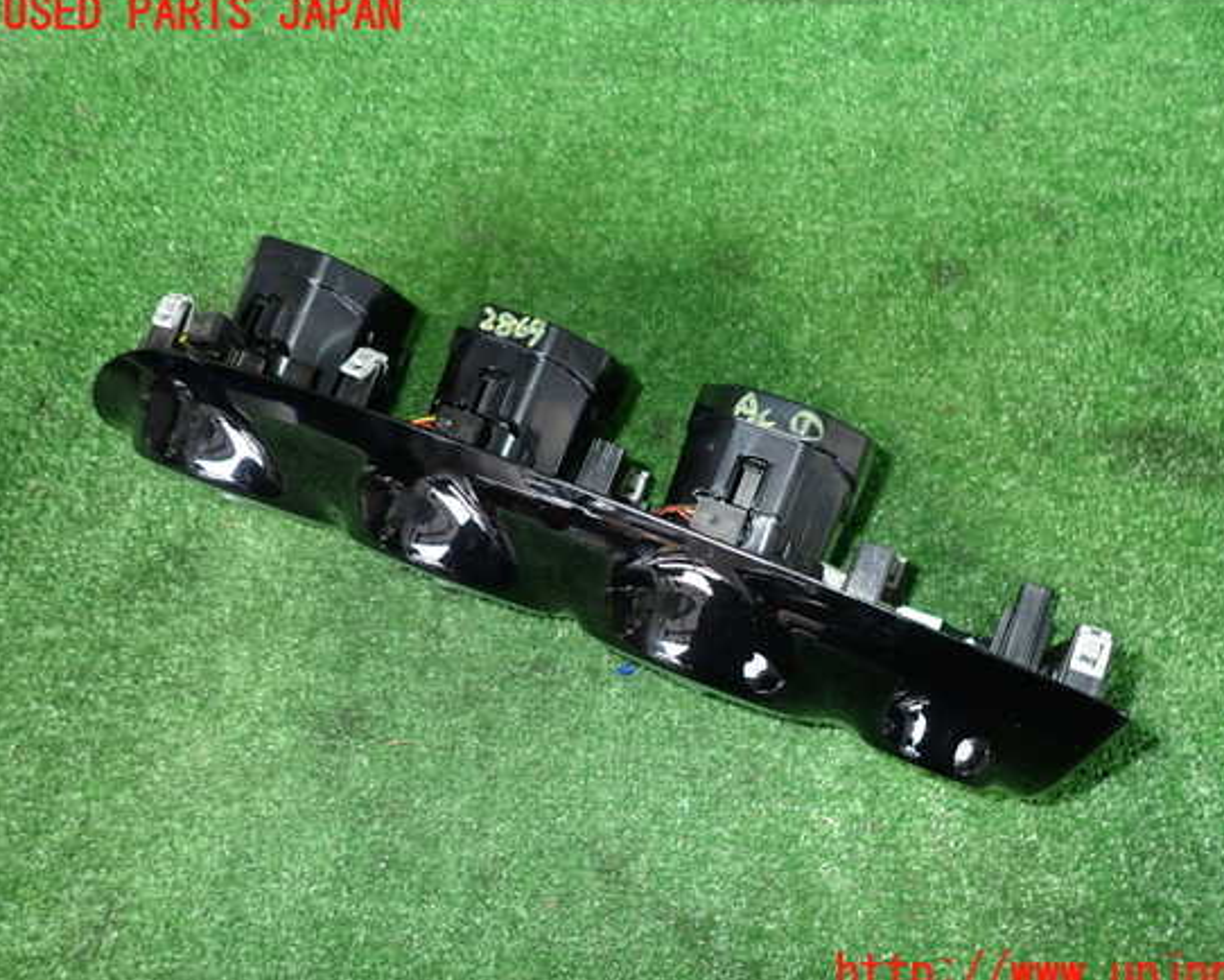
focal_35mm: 27
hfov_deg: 63.9
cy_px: 495
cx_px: 668
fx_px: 978
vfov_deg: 53.2
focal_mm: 4.5
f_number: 2
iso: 200
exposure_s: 1/30
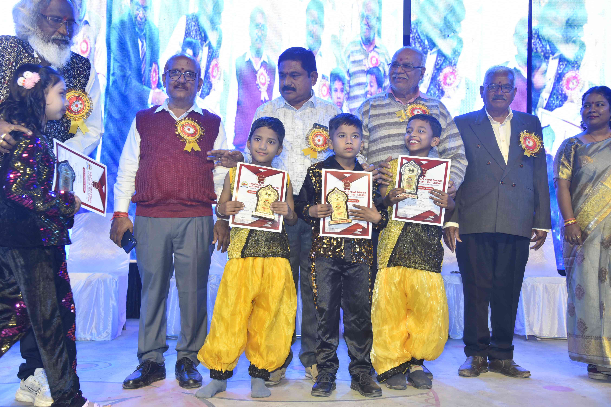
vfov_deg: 35.1
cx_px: 306
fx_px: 645
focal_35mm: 38
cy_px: 204
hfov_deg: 50.7
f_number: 5
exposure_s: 1/200
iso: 500
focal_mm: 38
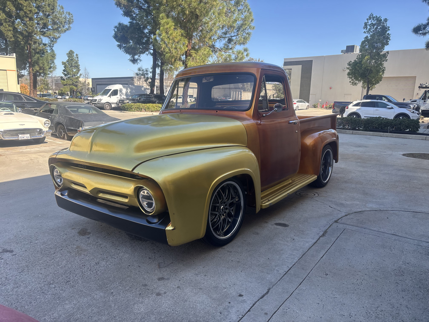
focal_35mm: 26
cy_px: 161
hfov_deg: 67.3
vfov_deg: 53.1
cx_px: 214
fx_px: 322
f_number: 1.6
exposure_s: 1/675
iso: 50
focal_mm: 5.96
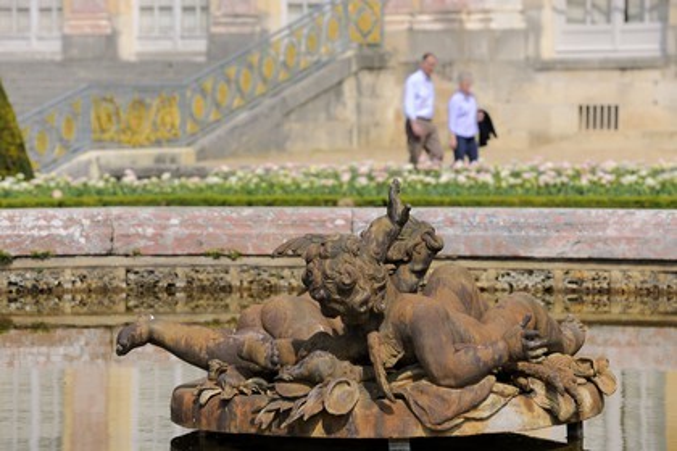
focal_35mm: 160
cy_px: 226
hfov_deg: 12.8
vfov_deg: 8.6
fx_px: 3009
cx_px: 338
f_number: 8
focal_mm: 160
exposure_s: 1/250
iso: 100
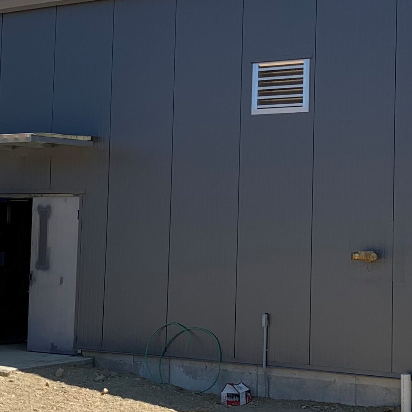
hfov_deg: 31.0
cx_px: 316
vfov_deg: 31.5
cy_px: 162
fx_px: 727
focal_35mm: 54
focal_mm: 4.25
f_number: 1.8
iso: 25
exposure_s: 1/1513
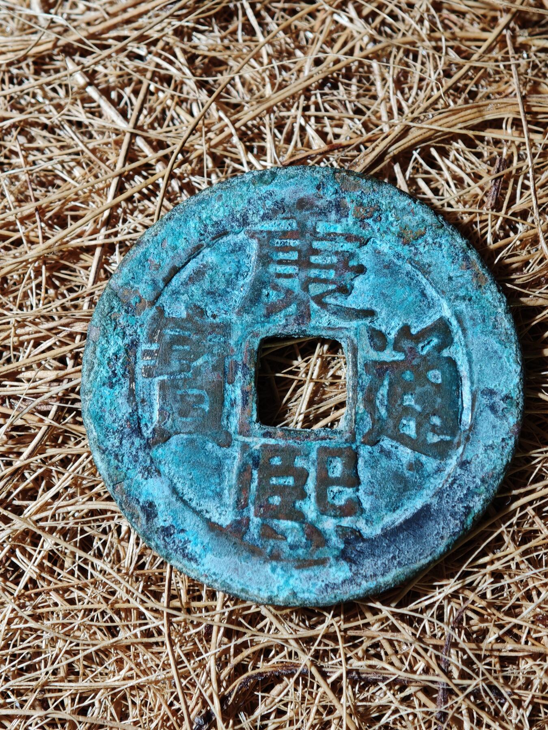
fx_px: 1752
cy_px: 365
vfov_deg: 23.6
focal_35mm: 83
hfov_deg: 17.8
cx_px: 274
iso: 320
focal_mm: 9
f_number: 2
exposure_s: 1/100
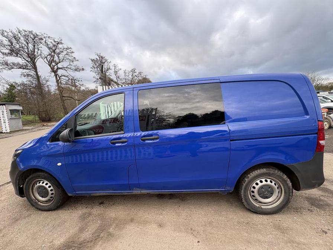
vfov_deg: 85.7
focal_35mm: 14
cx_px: 166
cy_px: 125
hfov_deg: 102.1
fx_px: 135
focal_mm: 2.22
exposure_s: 1/99
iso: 64
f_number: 2.2
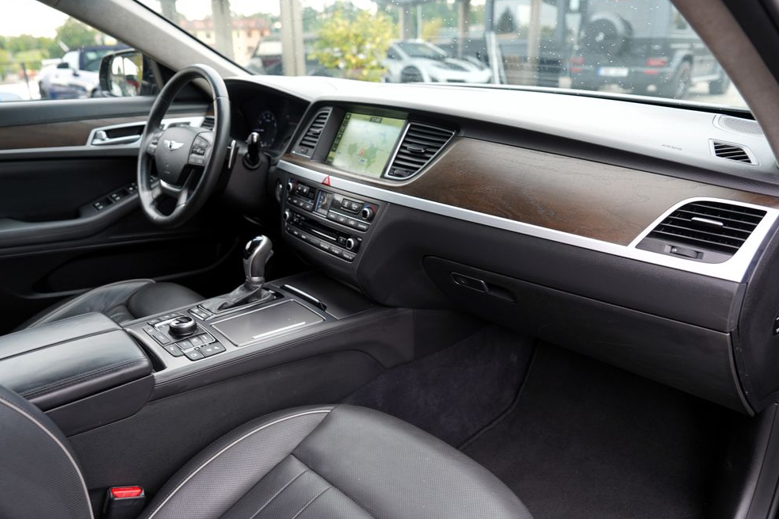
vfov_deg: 51.3
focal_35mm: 25
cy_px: 263
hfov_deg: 71.5
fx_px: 541
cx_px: 378
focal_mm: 24
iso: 100
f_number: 3.5
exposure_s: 1/50
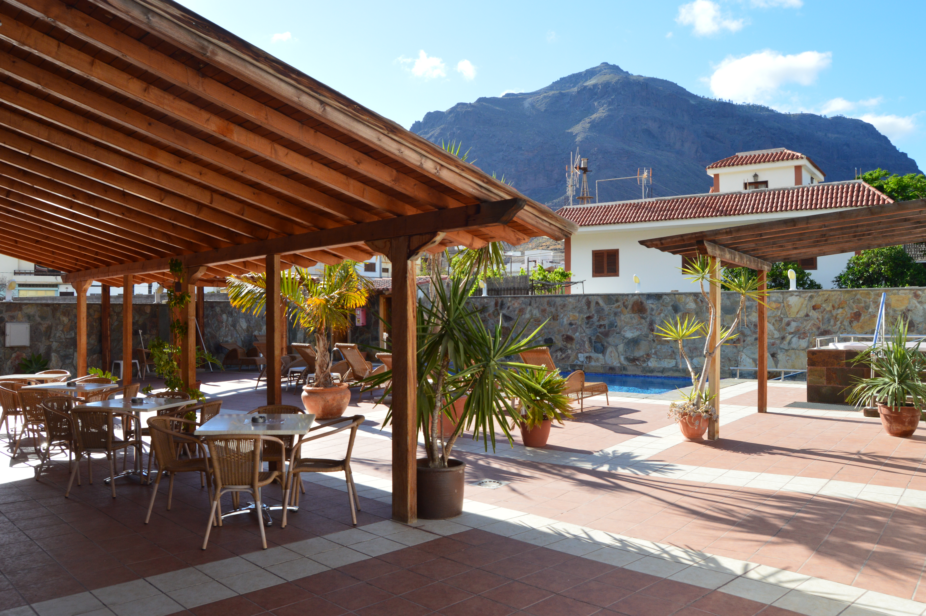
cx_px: 463
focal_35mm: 27
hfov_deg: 67.4
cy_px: 308
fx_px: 694
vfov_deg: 47.8
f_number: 10
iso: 400
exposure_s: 1/250
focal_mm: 18
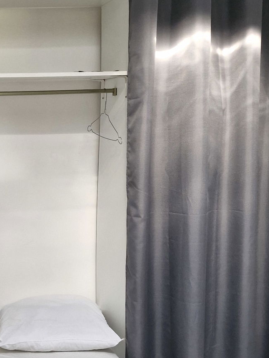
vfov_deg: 33.7
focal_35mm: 57
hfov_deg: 24.4
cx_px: -8
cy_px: 217
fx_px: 590
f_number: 1.8
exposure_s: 1/50
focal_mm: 5.54
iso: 500
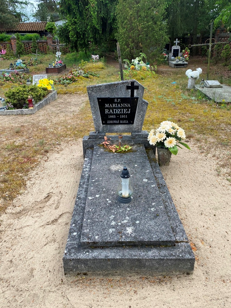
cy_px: 157
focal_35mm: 27
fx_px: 240
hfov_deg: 51.3
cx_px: 113
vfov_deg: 65.3
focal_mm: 4.25
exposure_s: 1/799
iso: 32
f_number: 1.8
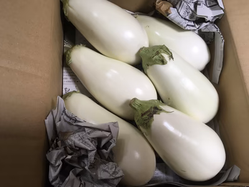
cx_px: 124
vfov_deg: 48.2
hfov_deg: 61.7
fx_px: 209
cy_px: 94
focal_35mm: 29
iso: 25
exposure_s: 1/30
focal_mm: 4.15
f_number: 2.2
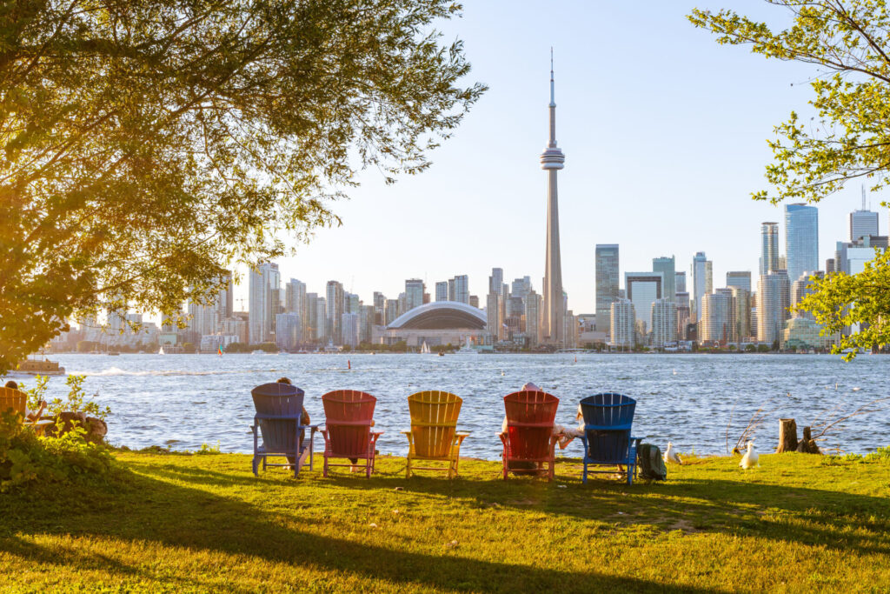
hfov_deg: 38.2
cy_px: 297
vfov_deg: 26.0
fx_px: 1286
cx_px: 445
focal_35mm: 52
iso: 100
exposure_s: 1/125
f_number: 9
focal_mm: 35
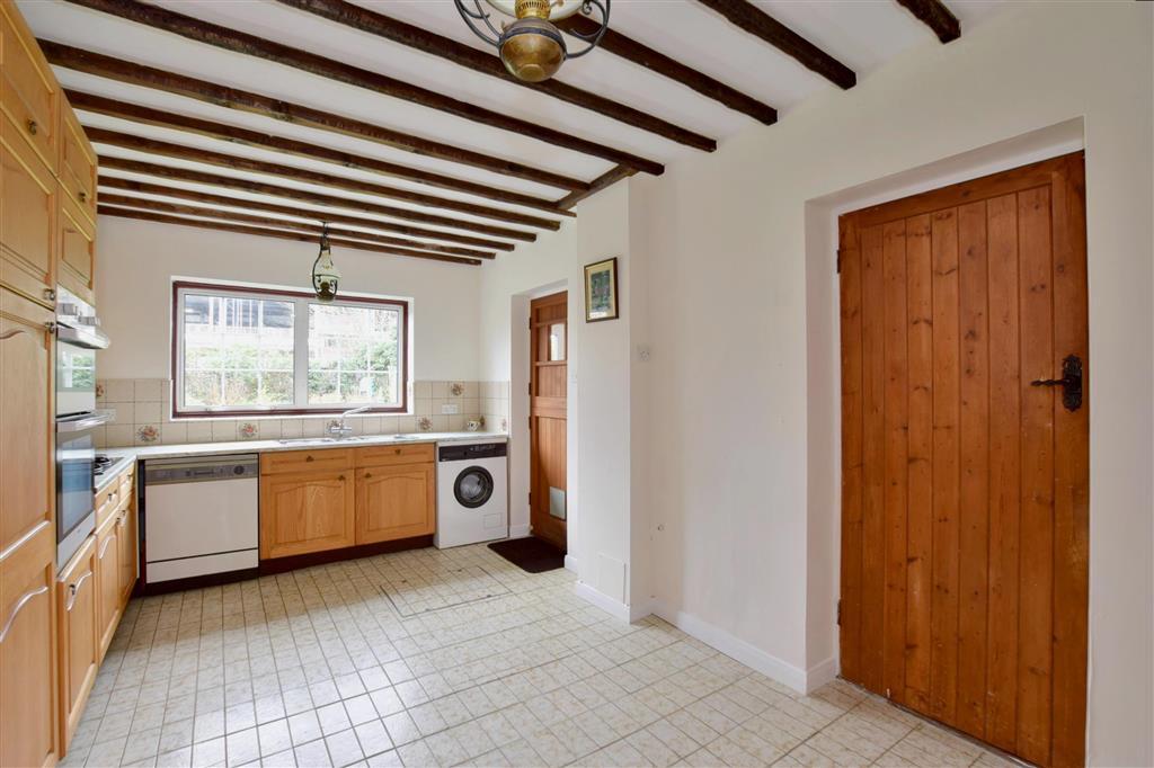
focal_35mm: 15
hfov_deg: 100.4
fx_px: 481
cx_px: 577
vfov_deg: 77.3
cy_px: 384
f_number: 11
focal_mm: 10
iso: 400
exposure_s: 1/2.5
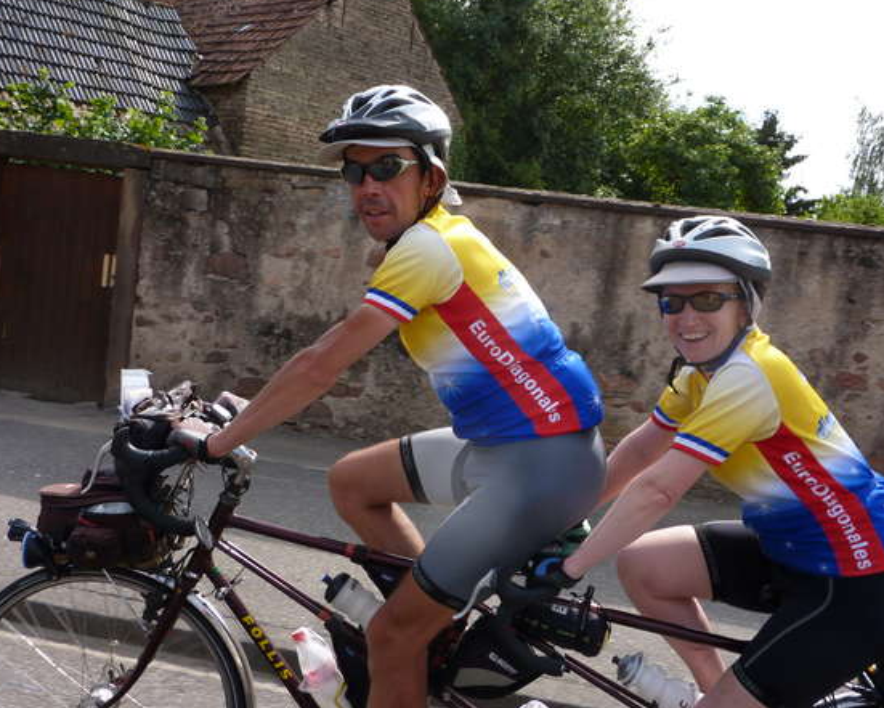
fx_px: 890
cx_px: 432
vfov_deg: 43.4
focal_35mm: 34
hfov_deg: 52.8
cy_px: 350
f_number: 4
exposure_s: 1/320
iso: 80
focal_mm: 5.3
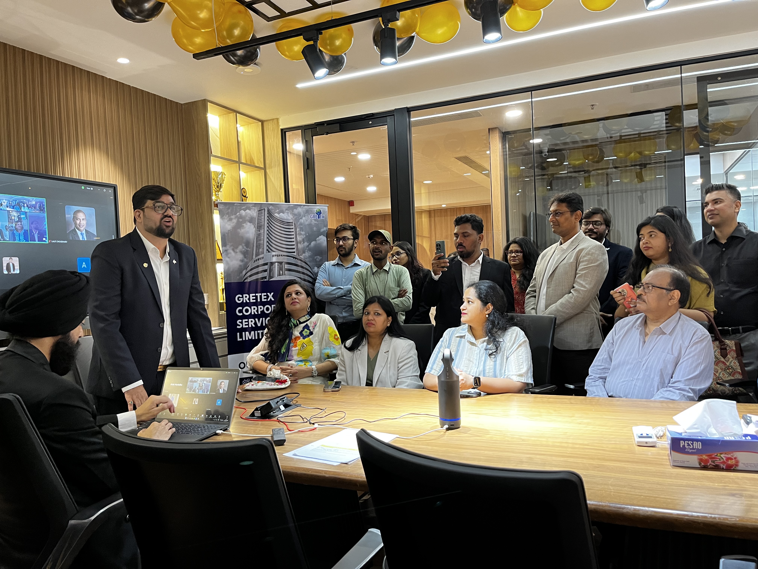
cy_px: 284
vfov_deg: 53.1
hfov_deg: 67.3
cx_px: 379
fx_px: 569
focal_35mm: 26
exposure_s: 1/50
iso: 250
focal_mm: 5.1
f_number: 1.6
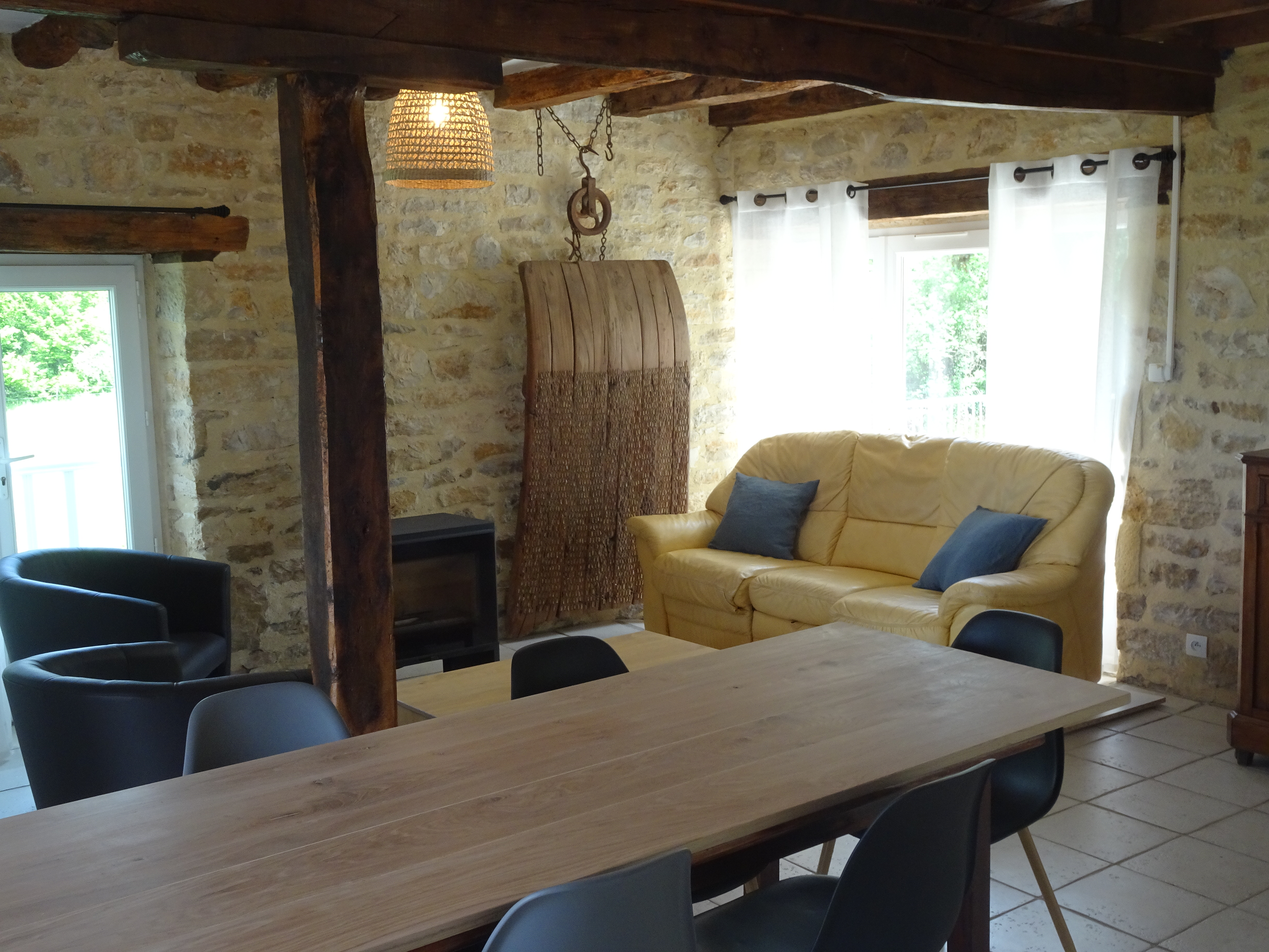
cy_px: 476
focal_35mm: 36
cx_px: 634
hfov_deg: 51.4
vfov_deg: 39.7
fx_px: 1320
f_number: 4
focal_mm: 6.17
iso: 160
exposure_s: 1/40
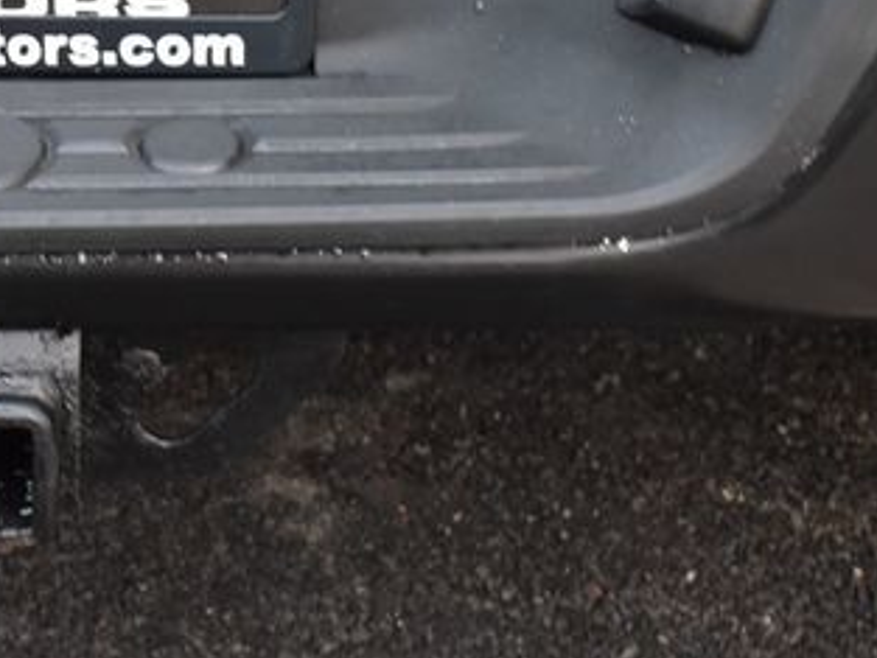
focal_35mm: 112
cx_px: 6
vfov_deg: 13.2
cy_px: 224
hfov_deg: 17.2
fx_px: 2839
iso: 1250
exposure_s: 1/15
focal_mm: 38
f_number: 6.3
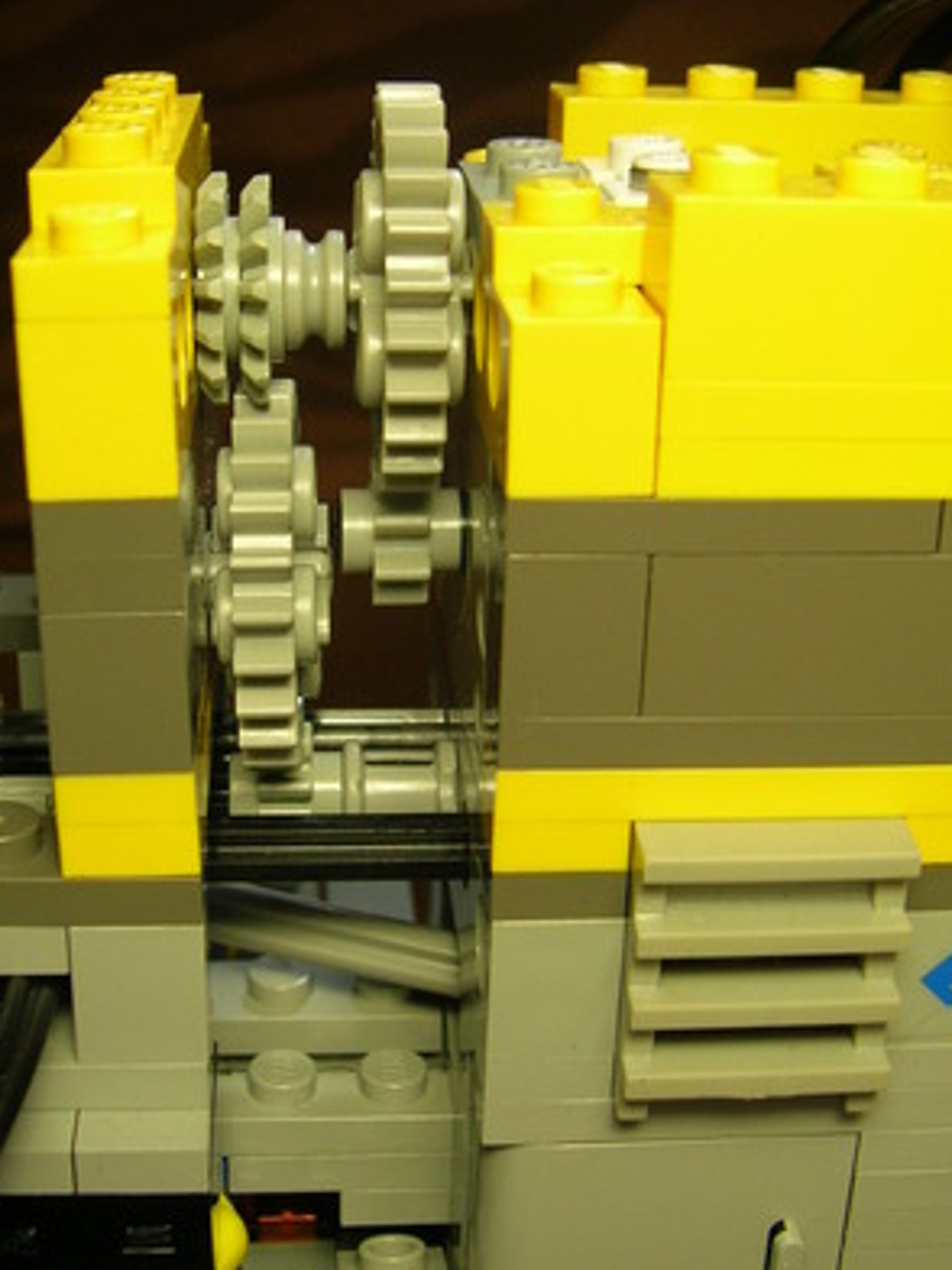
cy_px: 570
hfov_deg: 28.0
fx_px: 1907
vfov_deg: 36.8
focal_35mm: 52
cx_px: 398
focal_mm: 5.7
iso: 50
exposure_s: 1/52.2
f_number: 2.9
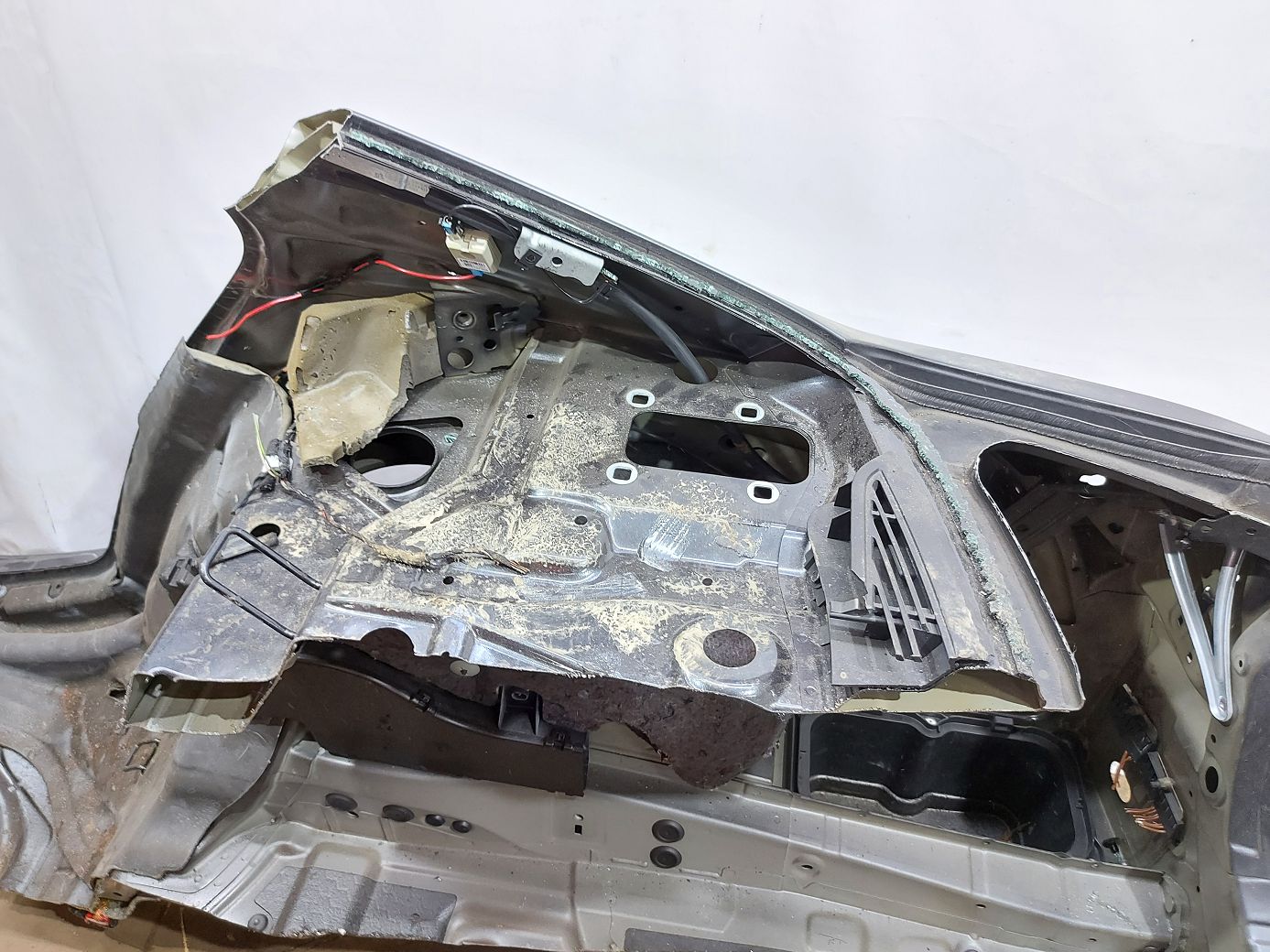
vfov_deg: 56.8
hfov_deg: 71.6
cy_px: 476
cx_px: 635
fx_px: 880
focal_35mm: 24
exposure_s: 1/33
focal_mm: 5.23
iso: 250
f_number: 1.8
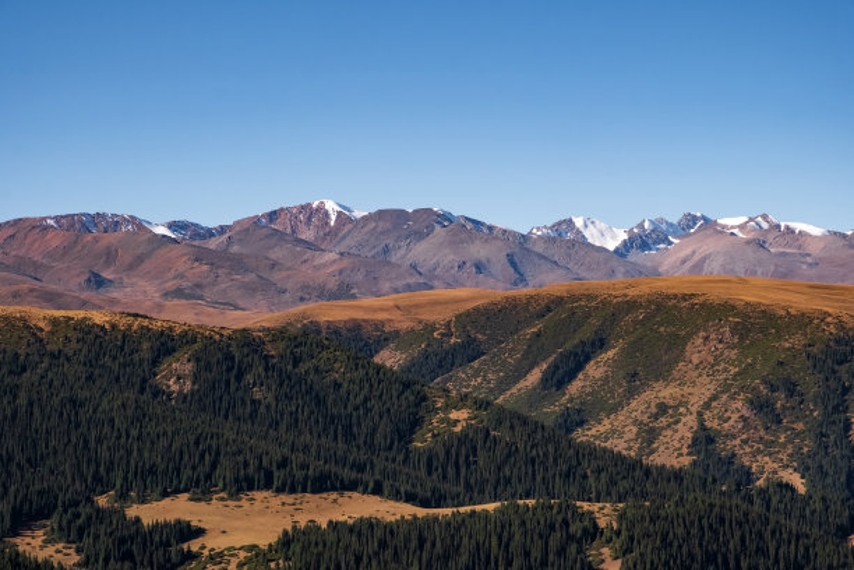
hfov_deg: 24.5
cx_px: 427
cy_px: 285
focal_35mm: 83
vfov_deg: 16.5
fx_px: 1969
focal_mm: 55
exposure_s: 1/750
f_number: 11
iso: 800
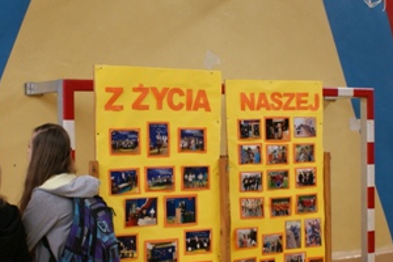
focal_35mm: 77
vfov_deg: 17.7
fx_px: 841
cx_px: 196
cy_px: 161
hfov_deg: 26.3
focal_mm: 24
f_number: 5.6
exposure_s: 1/80
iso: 400
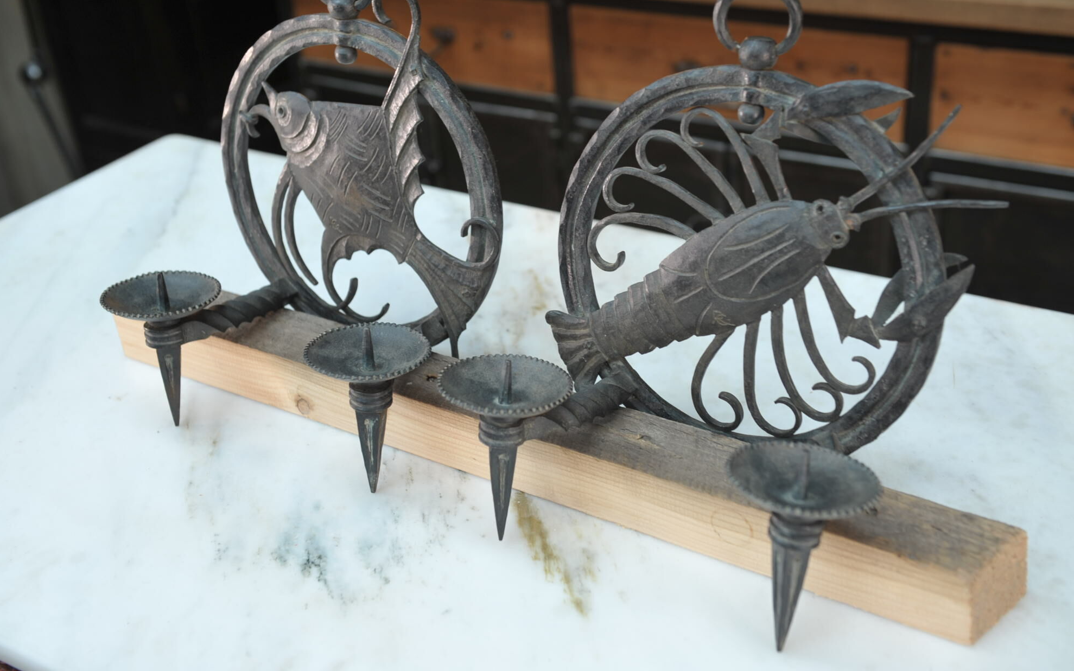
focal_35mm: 46
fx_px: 1346
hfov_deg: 43.5
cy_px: 291
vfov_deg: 28.0
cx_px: 540
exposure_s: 1/50
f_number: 4
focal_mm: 42
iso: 200
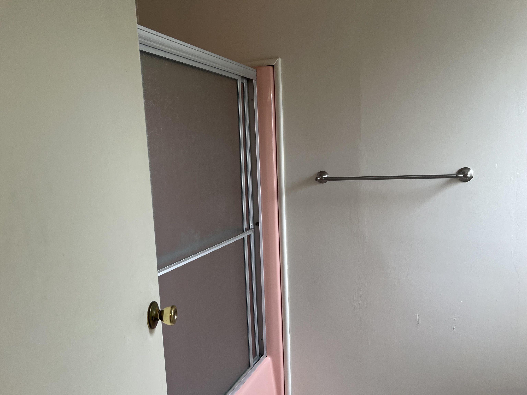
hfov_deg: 67.3
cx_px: 264
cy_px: 198
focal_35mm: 26
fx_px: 396
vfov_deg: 53.1
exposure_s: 1/120
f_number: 1.5
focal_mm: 5.7
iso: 80
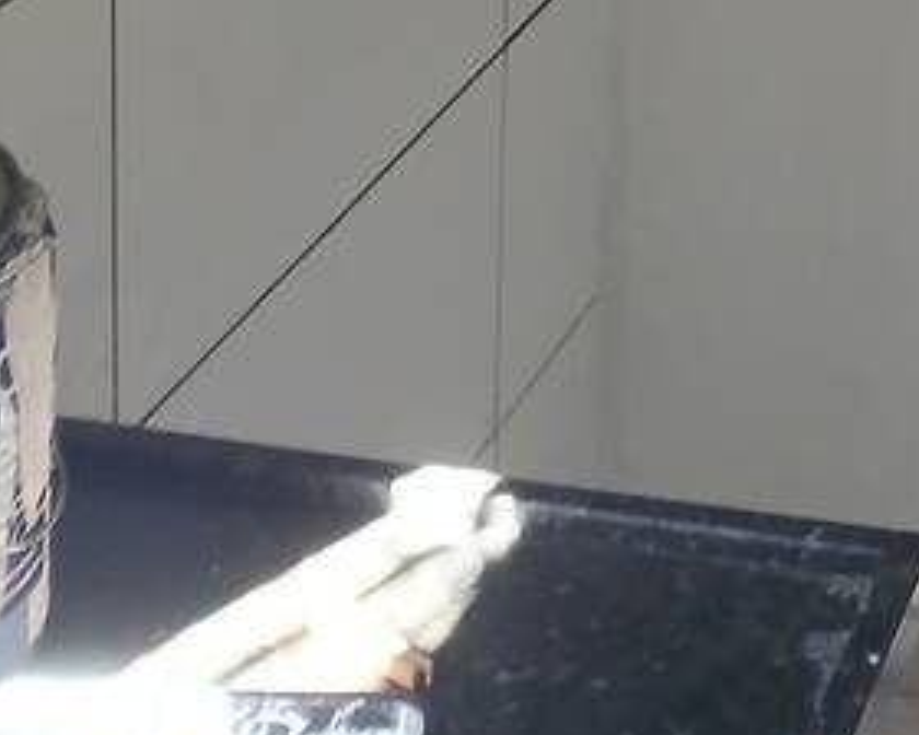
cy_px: -912
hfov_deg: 17.8
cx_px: 1316
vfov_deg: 12.8
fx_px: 2665
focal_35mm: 98
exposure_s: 1/40
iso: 250
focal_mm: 3.98
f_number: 1.8
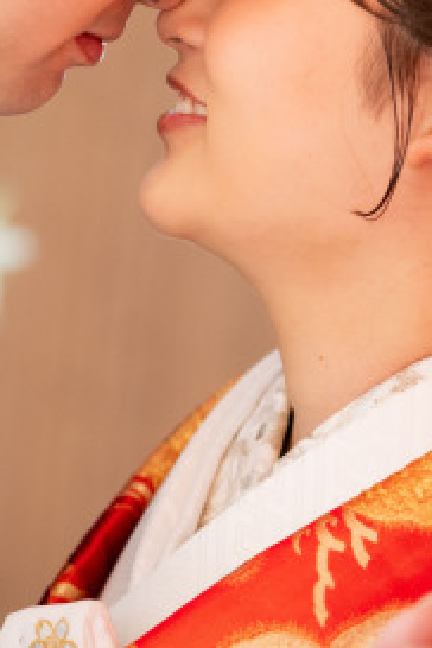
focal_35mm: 373
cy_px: 183
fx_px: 6713
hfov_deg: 3.7
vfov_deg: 5.5
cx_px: -166
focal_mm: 85
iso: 400
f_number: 1.8
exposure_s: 1/80
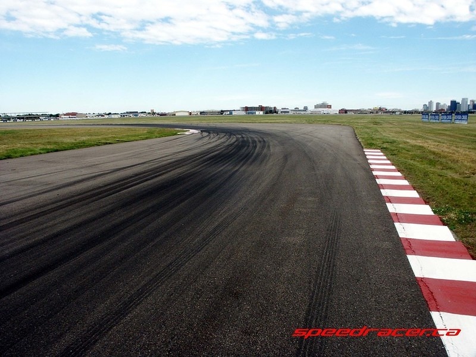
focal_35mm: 29
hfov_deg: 61.7
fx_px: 399
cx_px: 238
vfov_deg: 48.2
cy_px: 178
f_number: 8
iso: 100
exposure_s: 1/180
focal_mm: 7.65
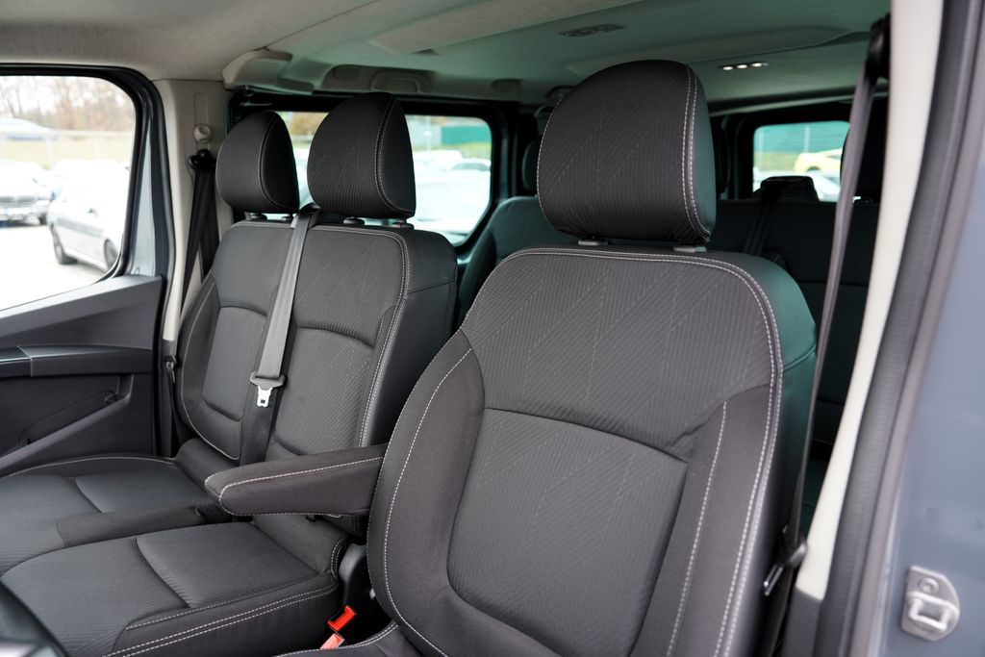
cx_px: 492
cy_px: 328
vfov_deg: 53.1
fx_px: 657
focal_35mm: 24
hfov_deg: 73.7
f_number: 2.8
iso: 160
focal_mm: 24
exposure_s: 1/30
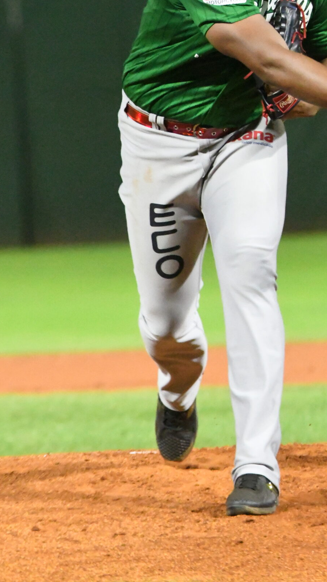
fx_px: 12346
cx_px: 207
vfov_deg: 2.7
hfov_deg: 1.5
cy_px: 150
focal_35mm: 801
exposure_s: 1/1000
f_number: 5.6
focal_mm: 320
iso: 20000
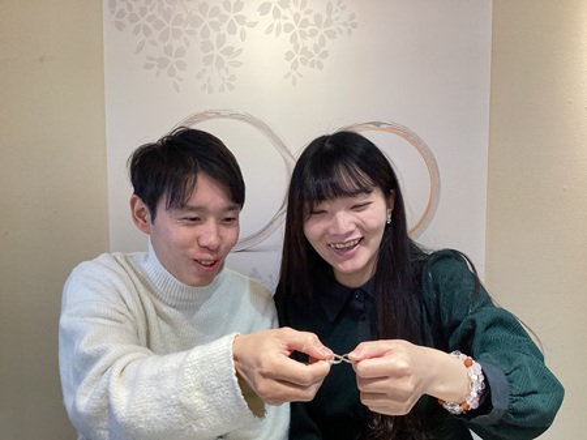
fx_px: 525
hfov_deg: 58.4
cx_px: 294
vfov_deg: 45.4
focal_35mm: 31
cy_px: 220
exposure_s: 1/120
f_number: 2.4
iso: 50
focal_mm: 3.3
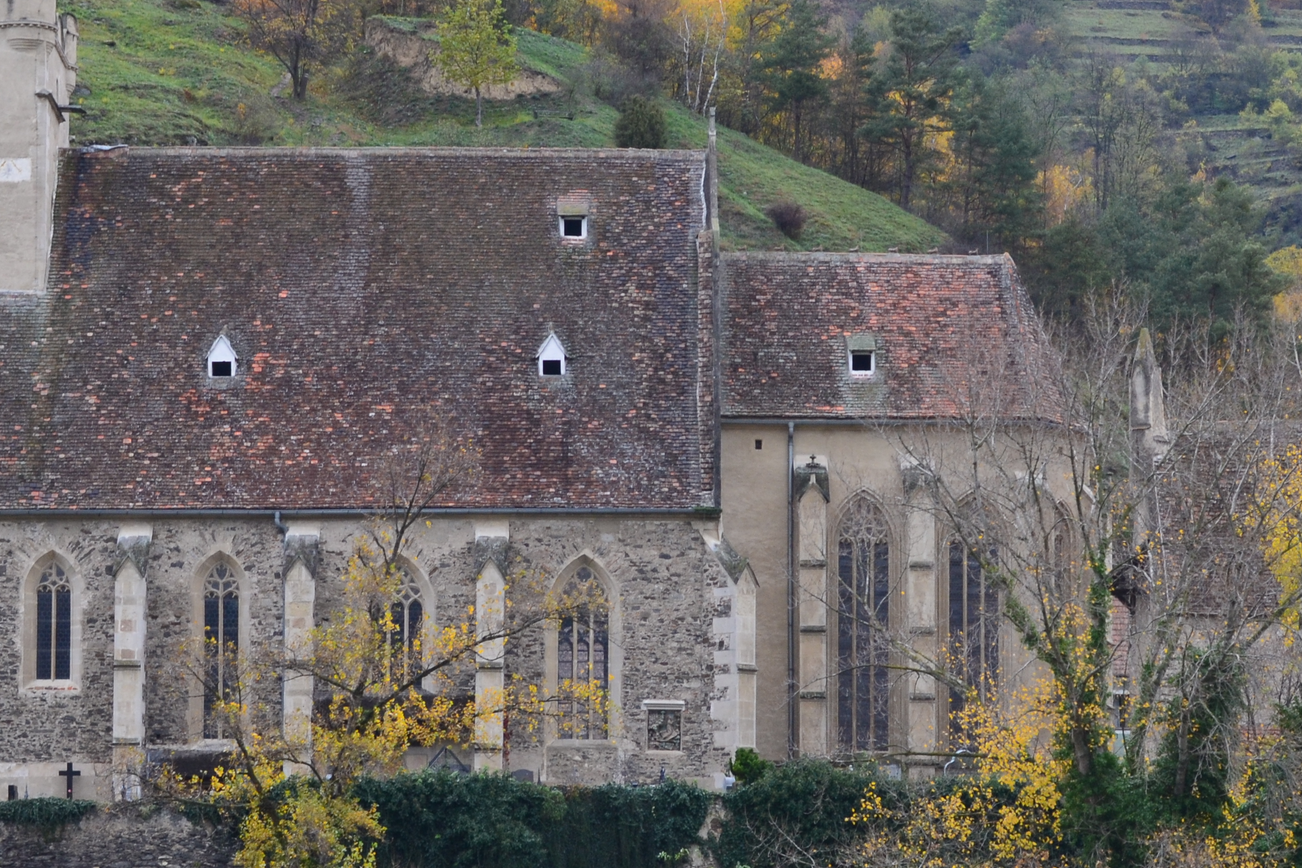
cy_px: 532
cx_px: 854
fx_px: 4809
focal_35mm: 133
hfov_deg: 15.4
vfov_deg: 10.3
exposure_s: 1/40
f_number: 9
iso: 400
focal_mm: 44
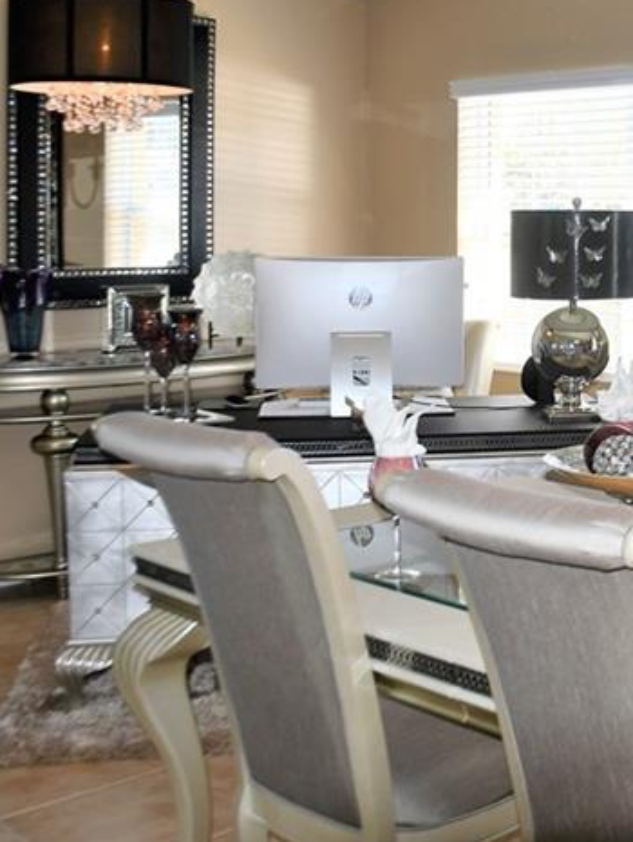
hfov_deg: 24.3
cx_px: 662
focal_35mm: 57
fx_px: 1388
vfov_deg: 33.4
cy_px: 262
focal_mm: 18
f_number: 3.5
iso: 200
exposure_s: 1/160
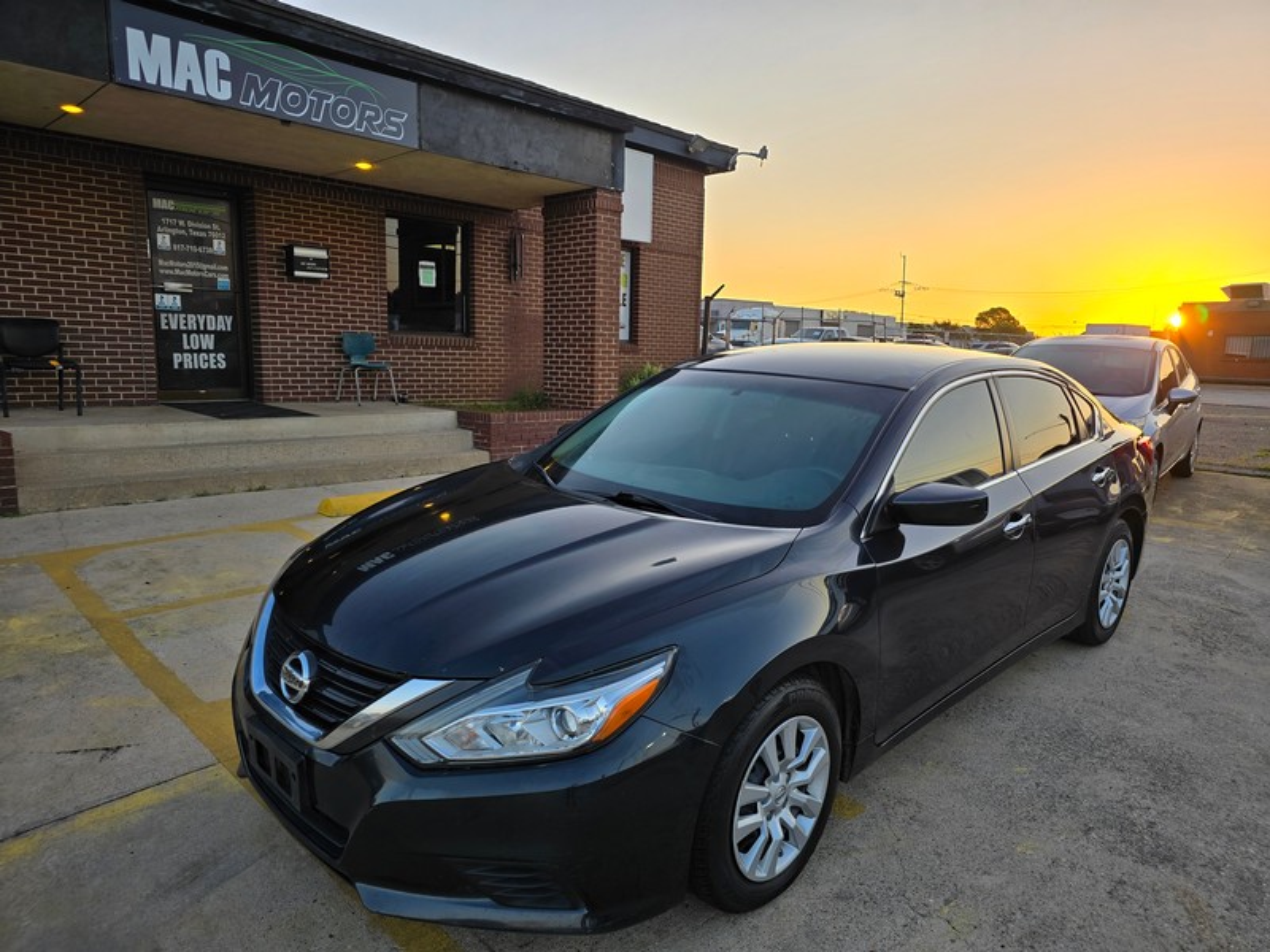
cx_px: 635
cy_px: 476
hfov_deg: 73.9
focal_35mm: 23
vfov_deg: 58.9
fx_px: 844
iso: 12
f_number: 1.7
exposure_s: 1/180
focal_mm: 6.3
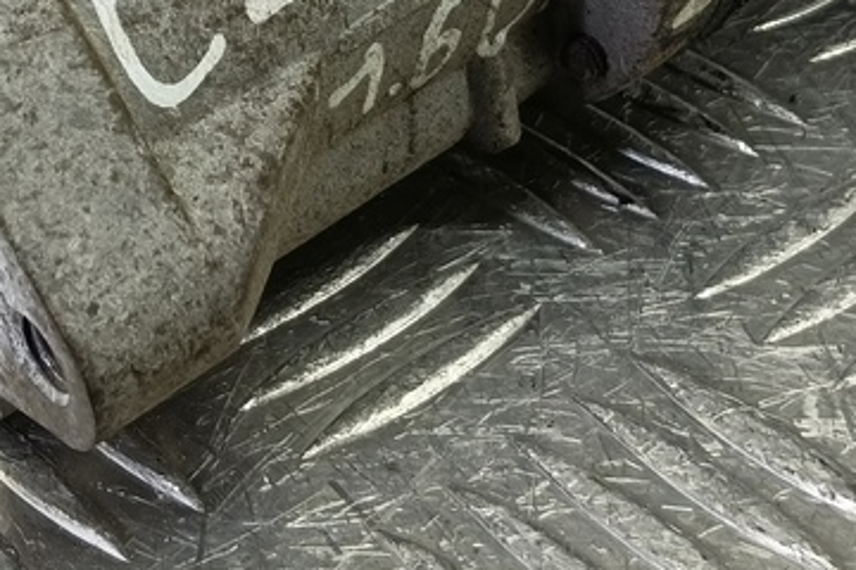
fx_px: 1617
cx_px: 252
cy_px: -107
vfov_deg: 19.0
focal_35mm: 68
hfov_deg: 29.3
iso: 127
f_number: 1.6
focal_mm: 4.11
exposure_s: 1/50
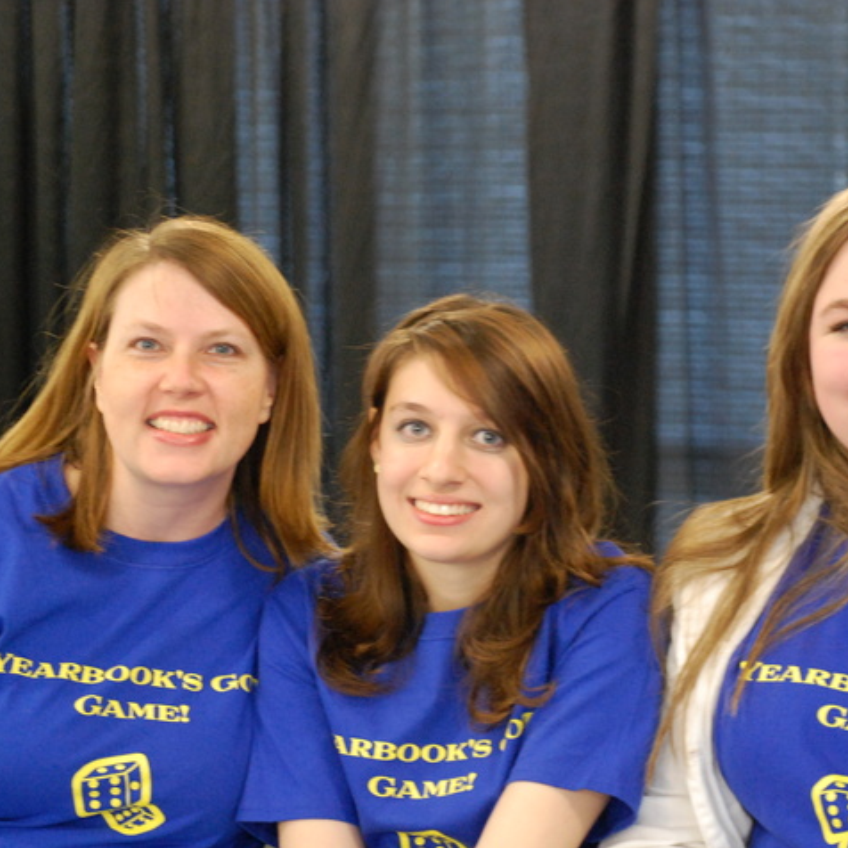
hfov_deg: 13.3
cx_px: 460
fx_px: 3631
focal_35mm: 131
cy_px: 423
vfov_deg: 13.3
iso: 1600
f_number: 4.2
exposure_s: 1/13
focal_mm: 68
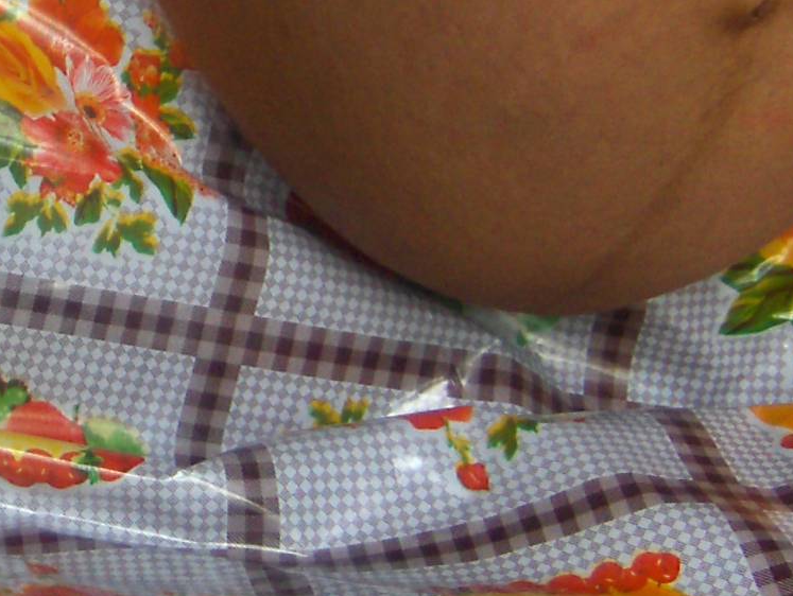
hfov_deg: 15.8
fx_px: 2752
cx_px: -145
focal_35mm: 120
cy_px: 36
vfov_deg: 12.3
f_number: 2.8
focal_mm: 7.5
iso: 200
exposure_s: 1/53.2
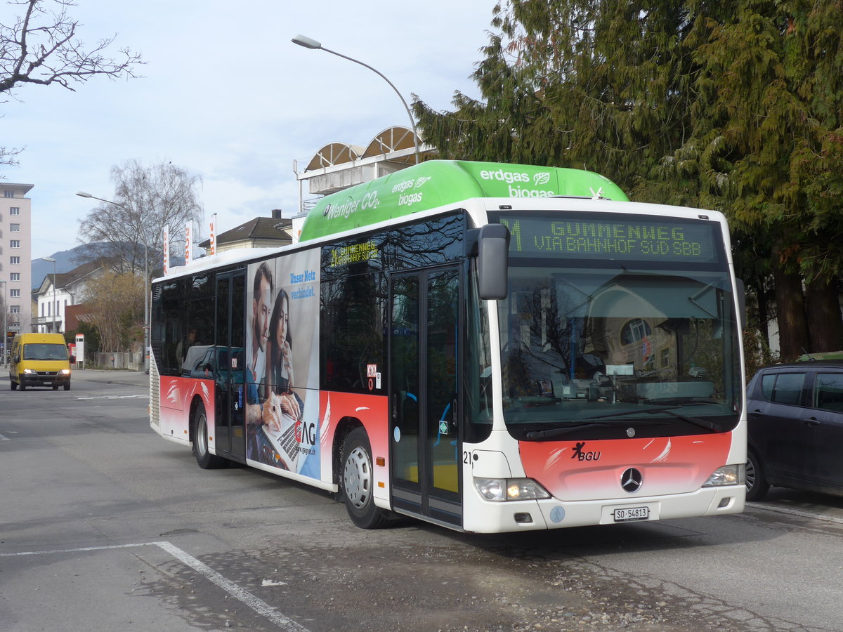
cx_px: 422
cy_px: 316
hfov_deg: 38.9
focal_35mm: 49
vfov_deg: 29.7
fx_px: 1193
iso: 80
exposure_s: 1/640
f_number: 3.2
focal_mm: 10.1
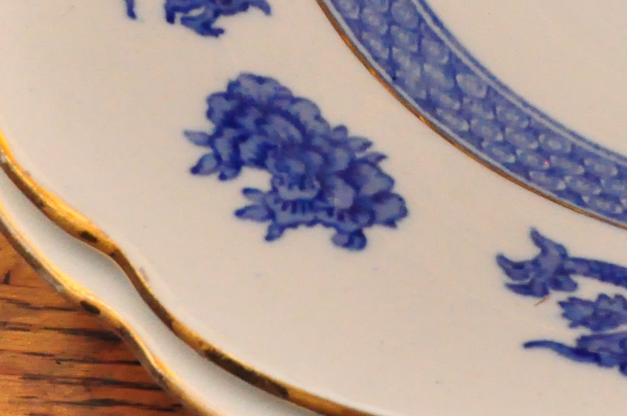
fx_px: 2921
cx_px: 838
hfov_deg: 11.9
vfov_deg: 8.0
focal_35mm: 168
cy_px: -219
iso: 3200
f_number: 10
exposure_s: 1/125
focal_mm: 29
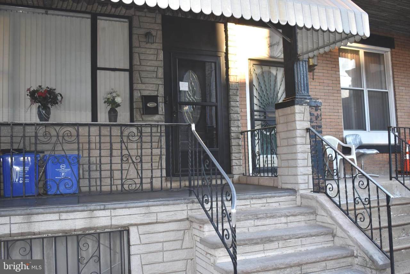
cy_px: 137
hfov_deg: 53.1
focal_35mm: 36
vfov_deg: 36.9
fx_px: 410
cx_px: 205
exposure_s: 1/200
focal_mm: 24
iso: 450
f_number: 5
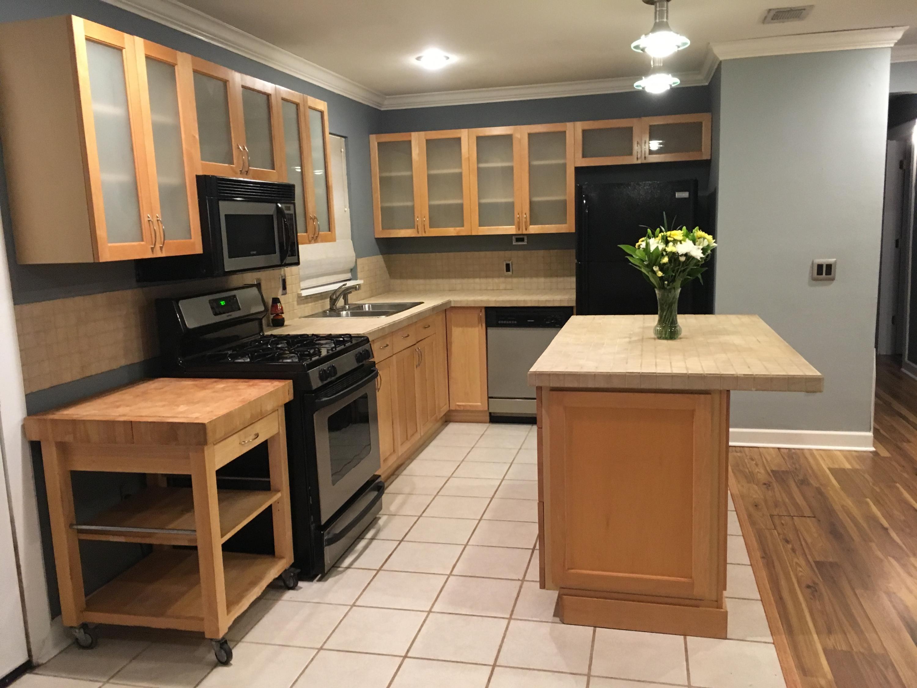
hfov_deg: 61.7
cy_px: 344
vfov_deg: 48.2
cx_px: 458
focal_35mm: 29
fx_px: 768
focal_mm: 4.15
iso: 200
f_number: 2.2
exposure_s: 1/20
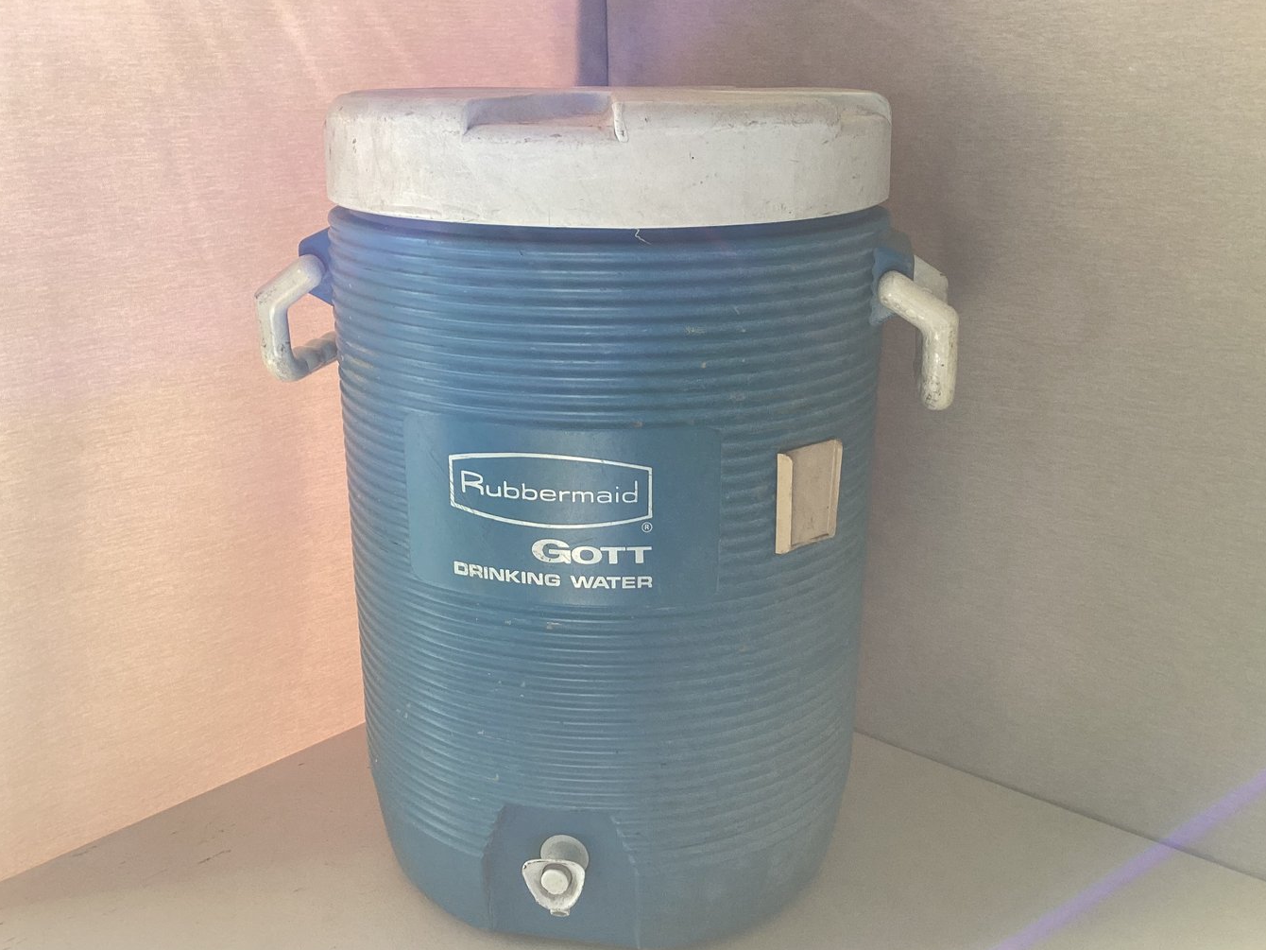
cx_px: 619
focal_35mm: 35
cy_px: 527
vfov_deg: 40.6
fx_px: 1280
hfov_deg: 52.6
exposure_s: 1/157
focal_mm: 3.3
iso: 25
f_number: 2.4
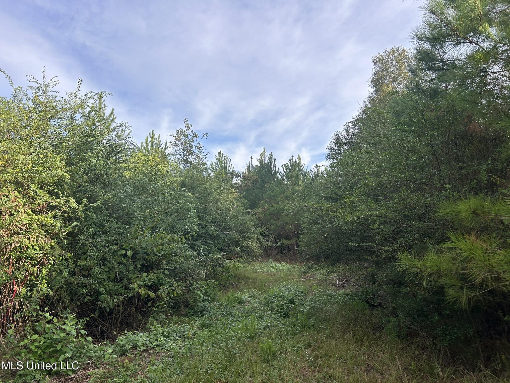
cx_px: 255
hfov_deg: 67.3
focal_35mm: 26
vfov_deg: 53.1
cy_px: 192
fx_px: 383
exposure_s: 1/1972
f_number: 1.5
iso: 50
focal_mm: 5.7
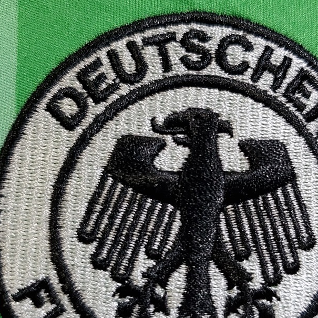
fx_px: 426
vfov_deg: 40.8
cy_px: 179
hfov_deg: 40.7
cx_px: 191
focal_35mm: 41
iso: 500
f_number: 1.5
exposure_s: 1/50
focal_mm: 4.3
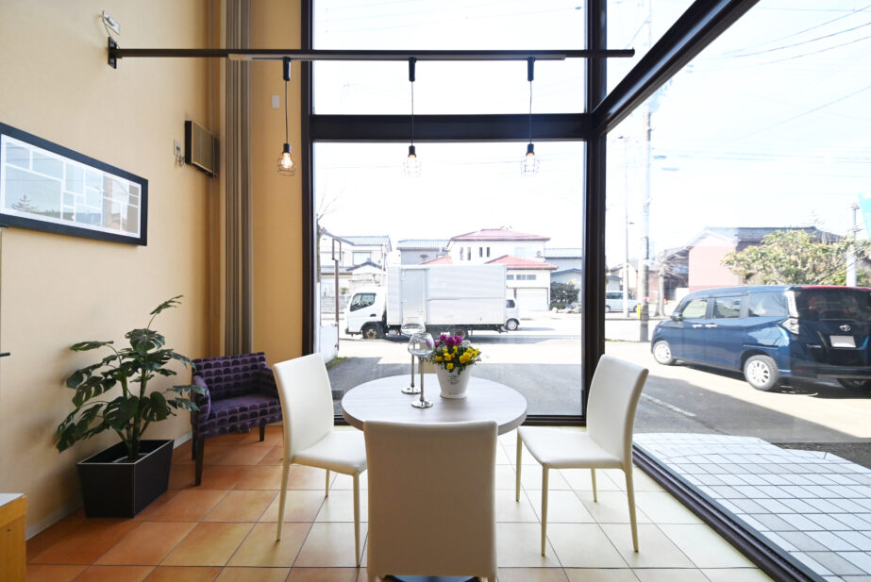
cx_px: 434
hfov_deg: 108.3
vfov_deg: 85.4
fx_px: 315
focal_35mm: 13
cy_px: 311
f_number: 4.5
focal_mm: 12
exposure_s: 1/640
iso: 500
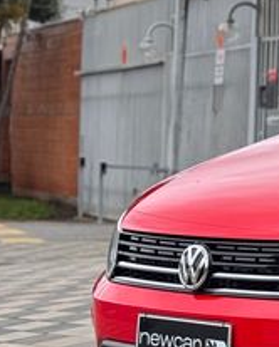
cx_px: 635
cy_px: 171
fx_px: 1886
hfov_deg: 7.9
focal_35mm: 183
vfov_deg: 10.5
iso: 64
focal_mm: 6.76
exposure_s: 1/1339
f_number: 1.78
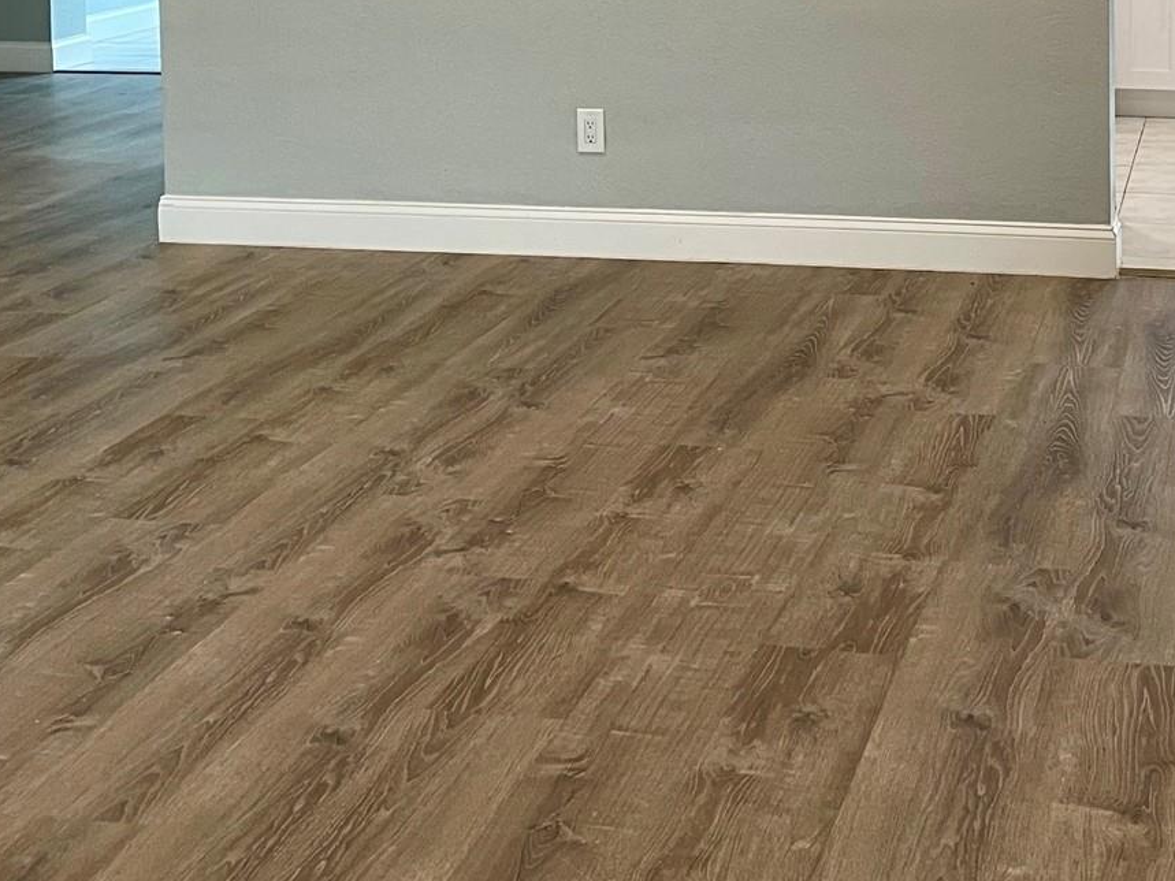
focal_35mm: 62
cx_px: 860
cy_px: -126
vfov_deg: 22.1
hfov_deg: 30.7
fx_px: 2104
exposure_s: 1/60
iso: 80
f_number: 1.6
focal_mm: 4.2
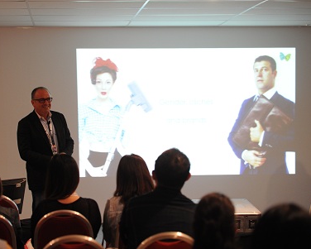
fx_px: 792
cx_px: 127
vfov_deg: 17.9
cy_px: 126
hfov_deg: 22.2
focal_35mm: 86
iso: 3200
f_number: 2.8
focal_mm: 75
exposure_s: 1/60
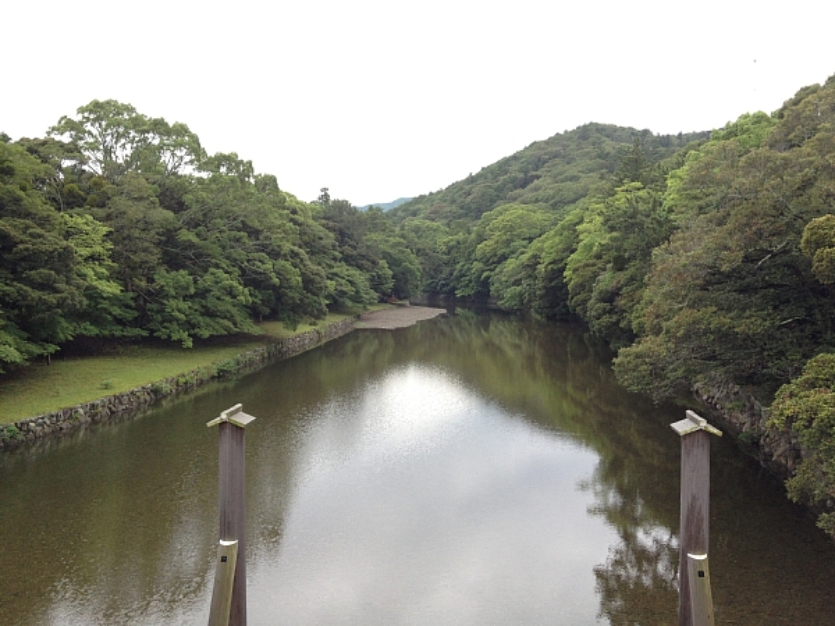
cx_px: 418
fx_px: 844
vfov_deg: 40.7
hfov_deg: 52.6
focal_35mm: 35
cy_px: 313
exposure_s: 1/120
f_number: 2.4
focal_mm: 4.28
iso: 80
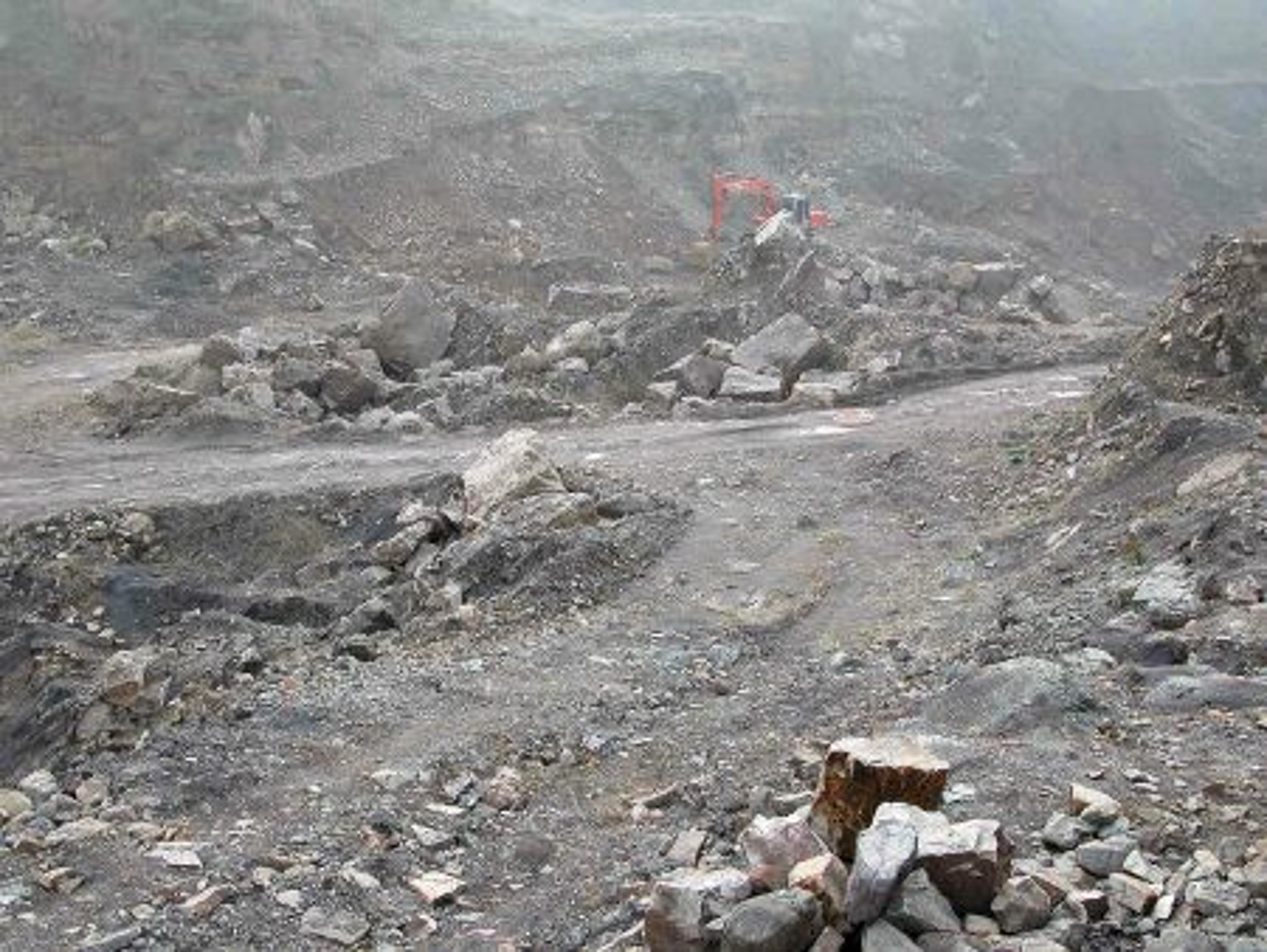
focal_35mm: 34
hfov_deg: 53.9
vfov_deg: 41.8
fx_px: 1245
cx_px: 634
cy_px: 476
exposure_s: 1/189
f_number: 4.5
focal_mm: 8.9
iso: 100
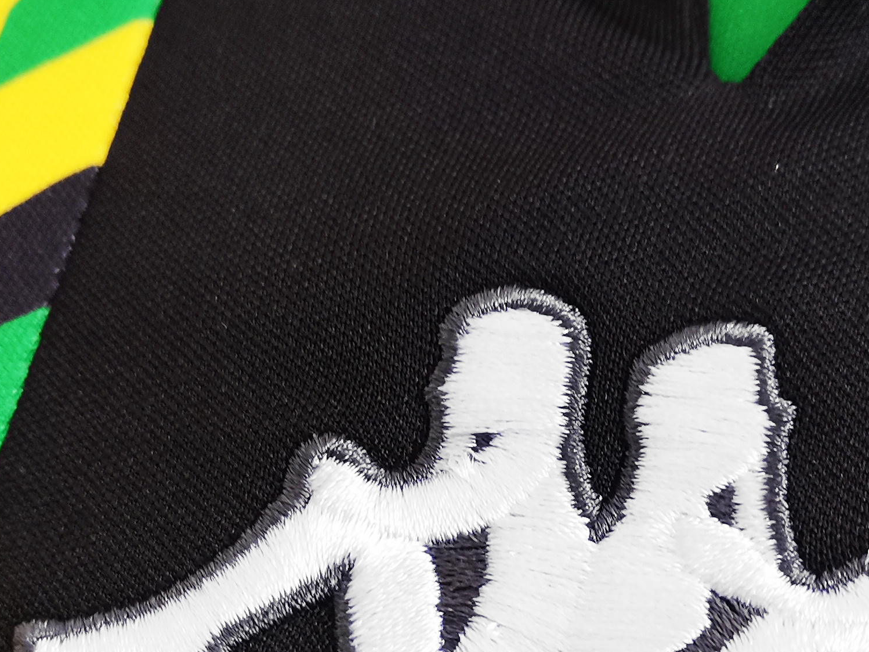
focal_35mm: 80
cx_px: 465
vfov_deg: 18.4
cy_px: 442
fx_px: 2008
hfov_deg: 24.4
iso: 160
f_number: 1.8
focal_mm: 5.58
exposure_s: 1/50
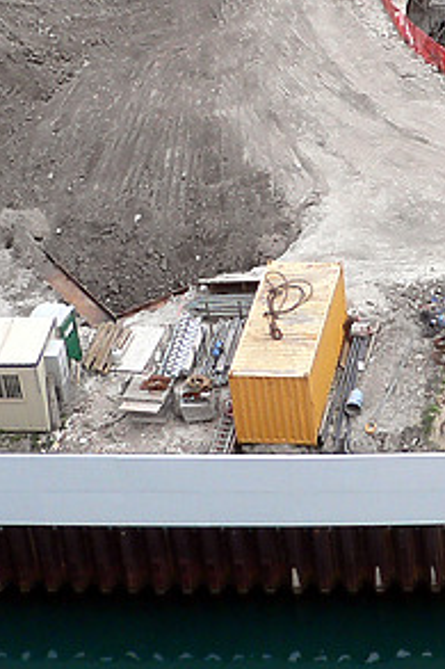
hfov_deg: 11.3
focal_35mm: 115
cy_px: -15
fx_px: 2135
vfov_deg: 17.4
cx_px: 728
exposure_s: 1/80
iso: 80
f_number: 2.8
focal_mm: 6
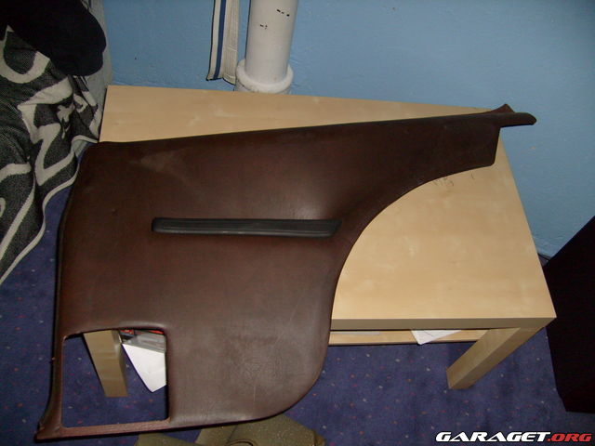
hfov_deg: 52.6
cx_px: 298
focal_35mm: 35
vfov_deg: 40.7
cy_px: 223
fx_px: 602
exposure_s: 1/45
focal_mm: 5.8
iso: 100
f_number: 2.8
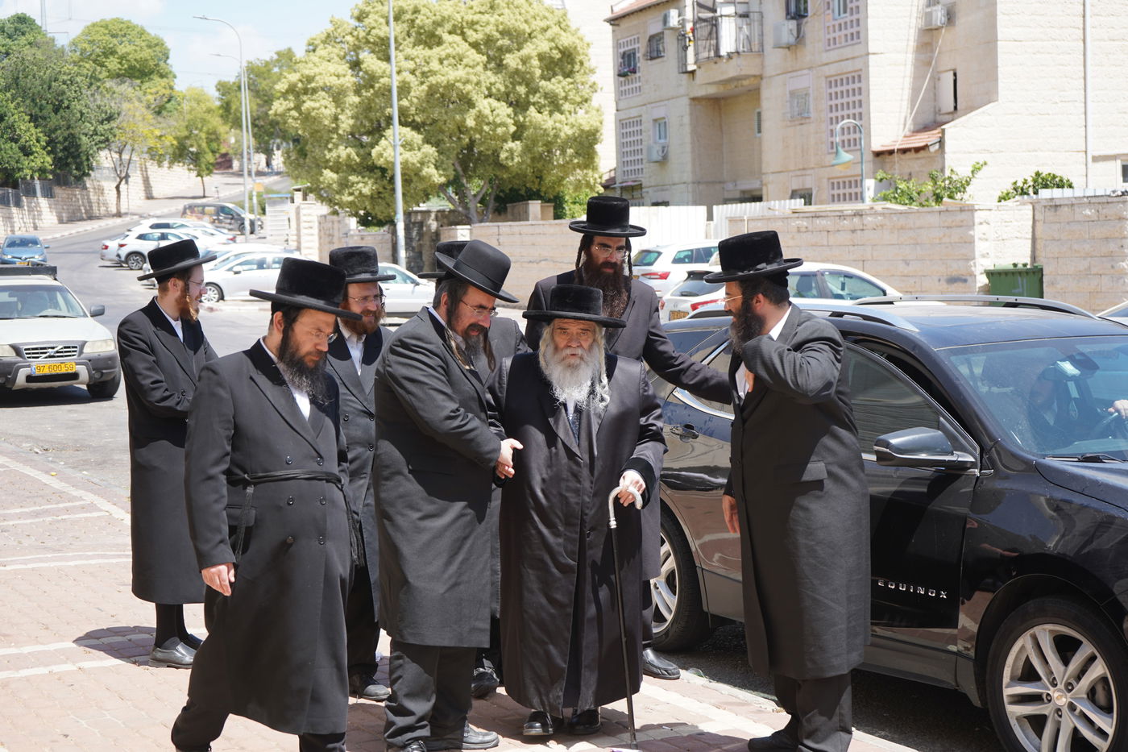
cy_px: 376
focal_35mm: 57
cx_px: 564
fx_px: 1786
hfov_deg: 35.1
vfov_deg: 23.8
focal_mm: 57
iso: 100
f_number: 5.6
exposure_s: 1/200
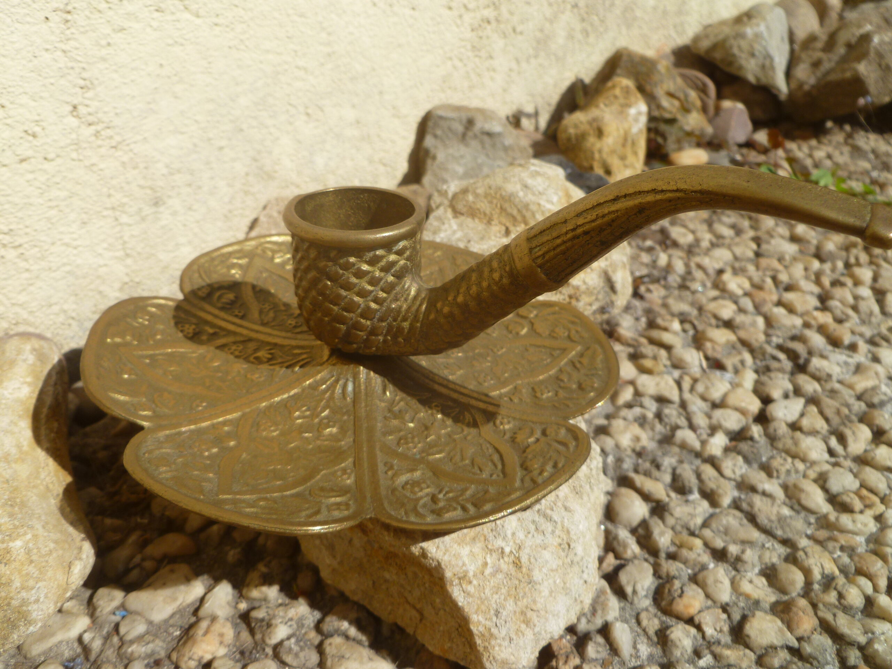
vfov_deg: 49.7
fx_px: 722
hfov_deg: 63.4
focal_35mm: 28
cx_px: 446
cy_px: 334
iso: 80
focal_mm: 5
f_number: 3.3
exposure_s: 1/1000
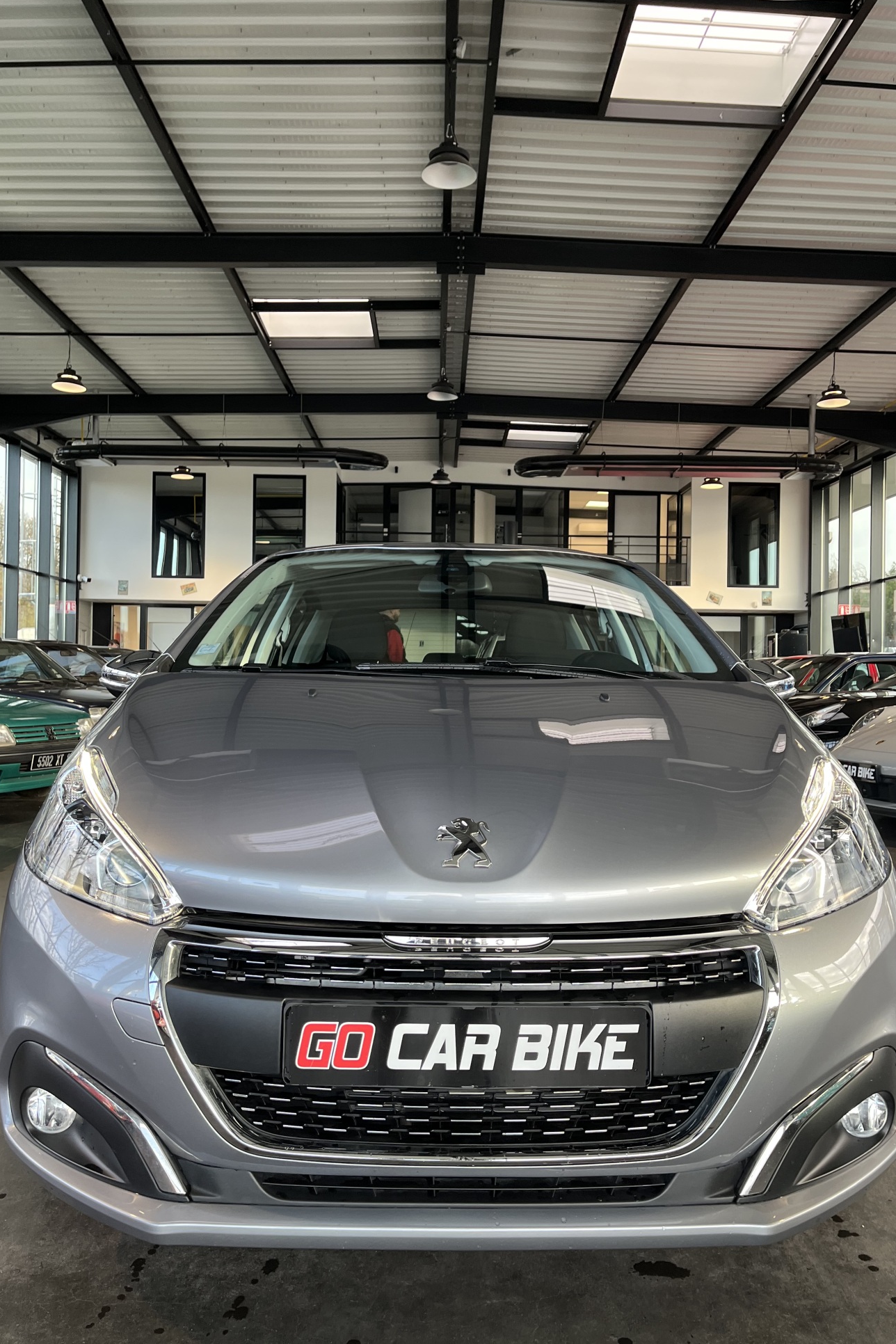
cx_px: 460
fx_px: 1045
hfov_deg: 46.4
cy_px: 660
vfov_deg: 65.5
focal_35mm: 28
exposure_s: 1/100
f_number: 1.6
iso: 80
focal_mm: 5.1
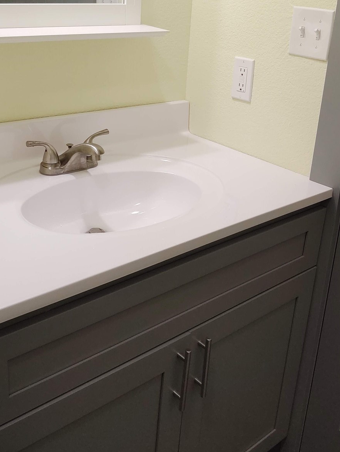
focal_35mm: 44
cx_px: 191
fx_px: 576
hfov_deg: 32.8
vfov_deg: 42.7
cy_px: 176
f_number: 1.7
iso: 192
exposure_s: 1/120
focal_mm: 4.75
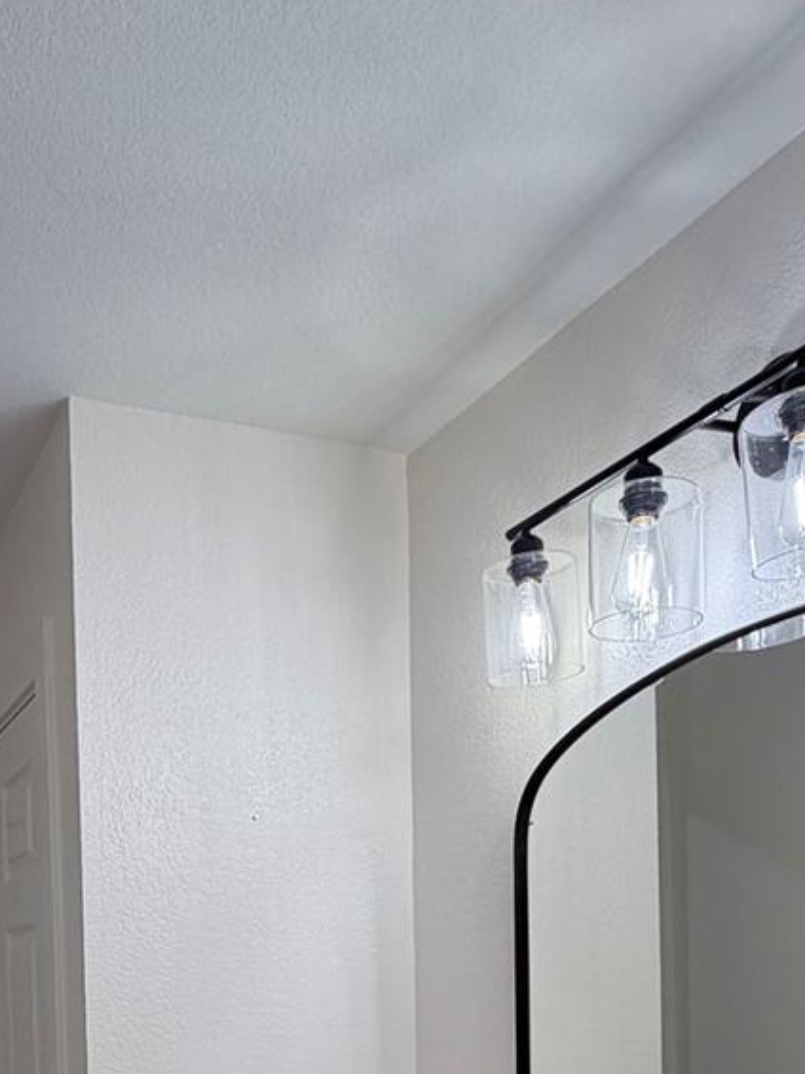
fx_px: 1179
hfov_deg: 37.1
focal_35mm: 38
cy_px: 1040
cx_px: 235
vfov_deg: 43.1
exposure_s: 1/120
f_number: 2.2
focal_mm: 2.22
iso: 80
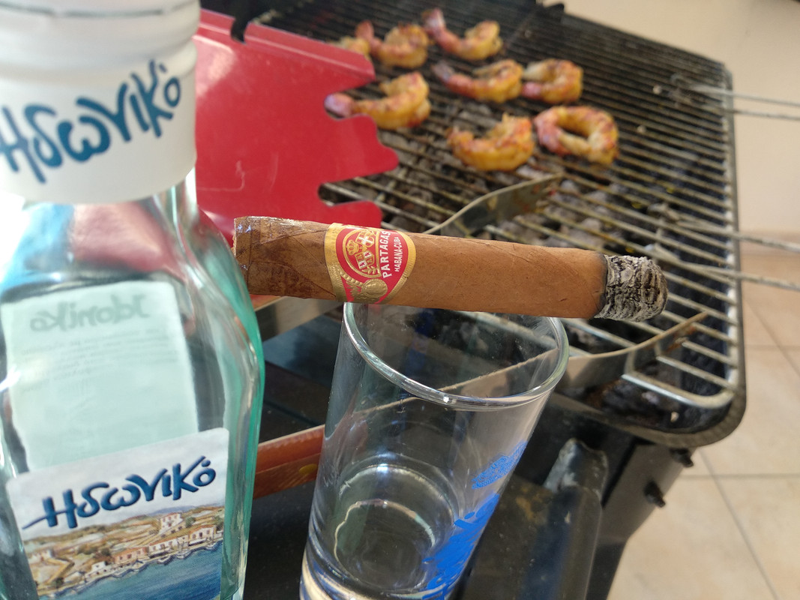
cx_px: 400
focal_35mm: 26
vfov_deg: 53.1
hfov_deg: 67.3
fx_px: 601
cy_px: 300
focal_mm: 3.81
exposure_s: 1/50
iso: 200
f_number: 2.2
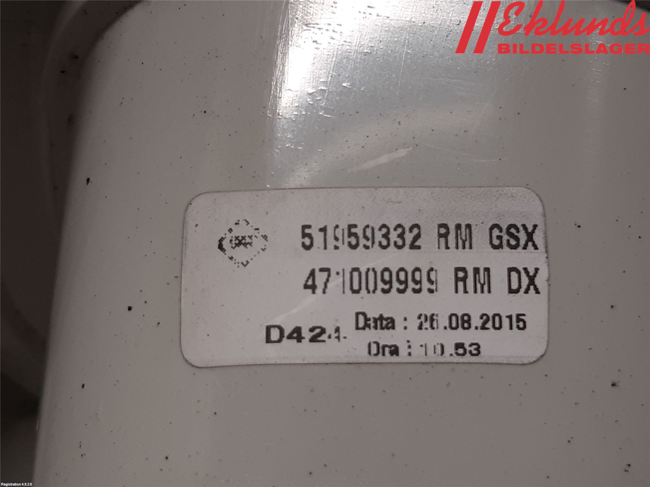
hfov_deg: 67.3
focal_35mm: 26
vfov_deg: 53.1
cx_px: 325
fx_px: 488
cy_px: 244
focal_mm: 3.93
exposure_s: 1/50
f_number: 1.7
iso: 40
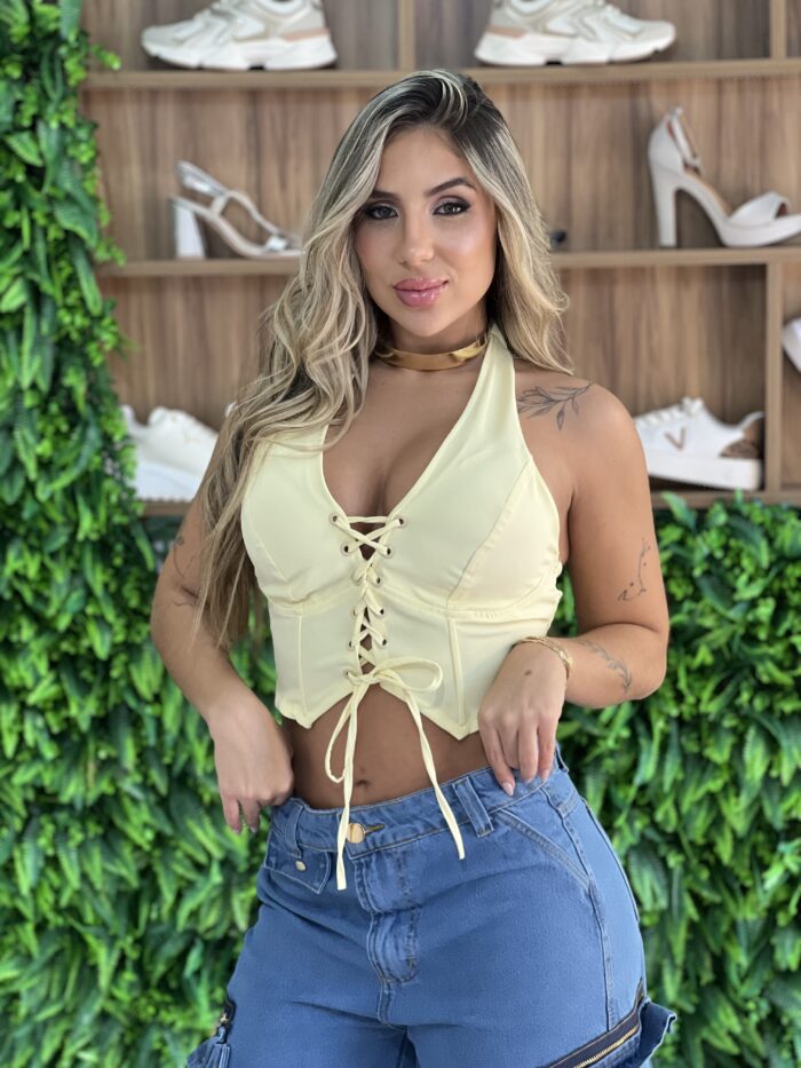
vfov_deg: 25.3
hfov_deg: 19.1
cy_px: 534
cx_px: 400
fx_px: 2375
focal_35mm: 77
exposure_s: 1/120
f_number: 2.8
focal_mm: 9
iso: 200
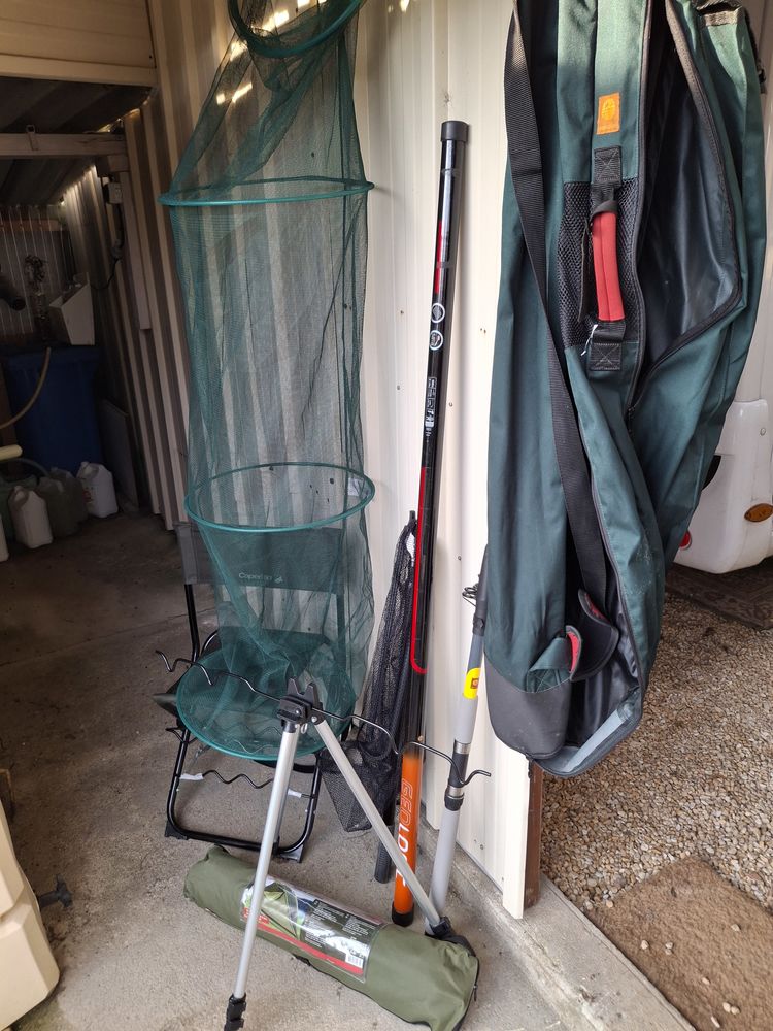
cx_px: 386
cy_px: 516
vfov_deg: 69.4
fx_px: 744
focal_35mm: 25
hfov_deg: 54.9
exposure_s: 1/100
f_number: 1.8
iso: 40
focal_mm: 4.69
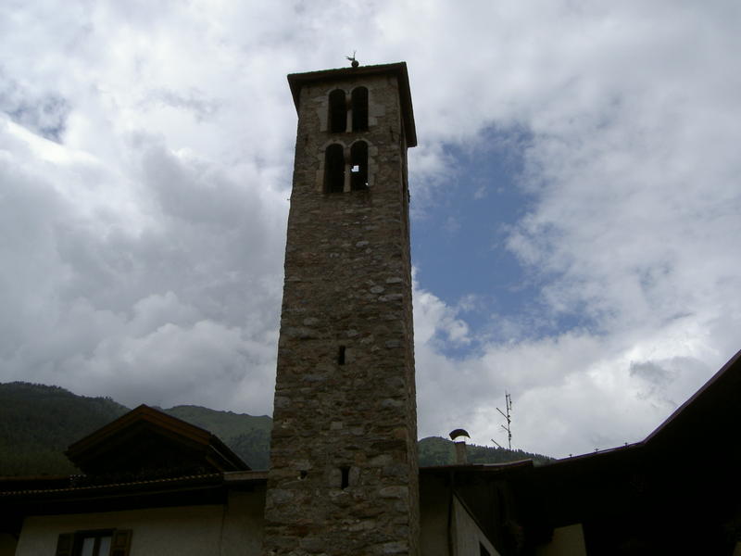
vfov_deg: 36.8
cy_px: 278
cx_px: 370
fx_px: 835
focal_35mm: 39
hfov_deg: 47.9
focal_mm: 8
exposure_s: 1/1250
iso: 50
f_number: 4.7
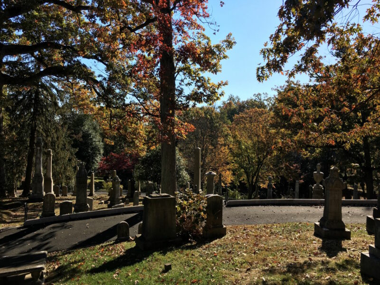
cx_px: 190
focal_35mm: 29
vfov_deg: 48.2
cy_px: 142
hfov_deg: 61.7
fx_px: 318
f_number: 2.2
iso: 25
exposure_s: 1/950
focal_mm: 4.15
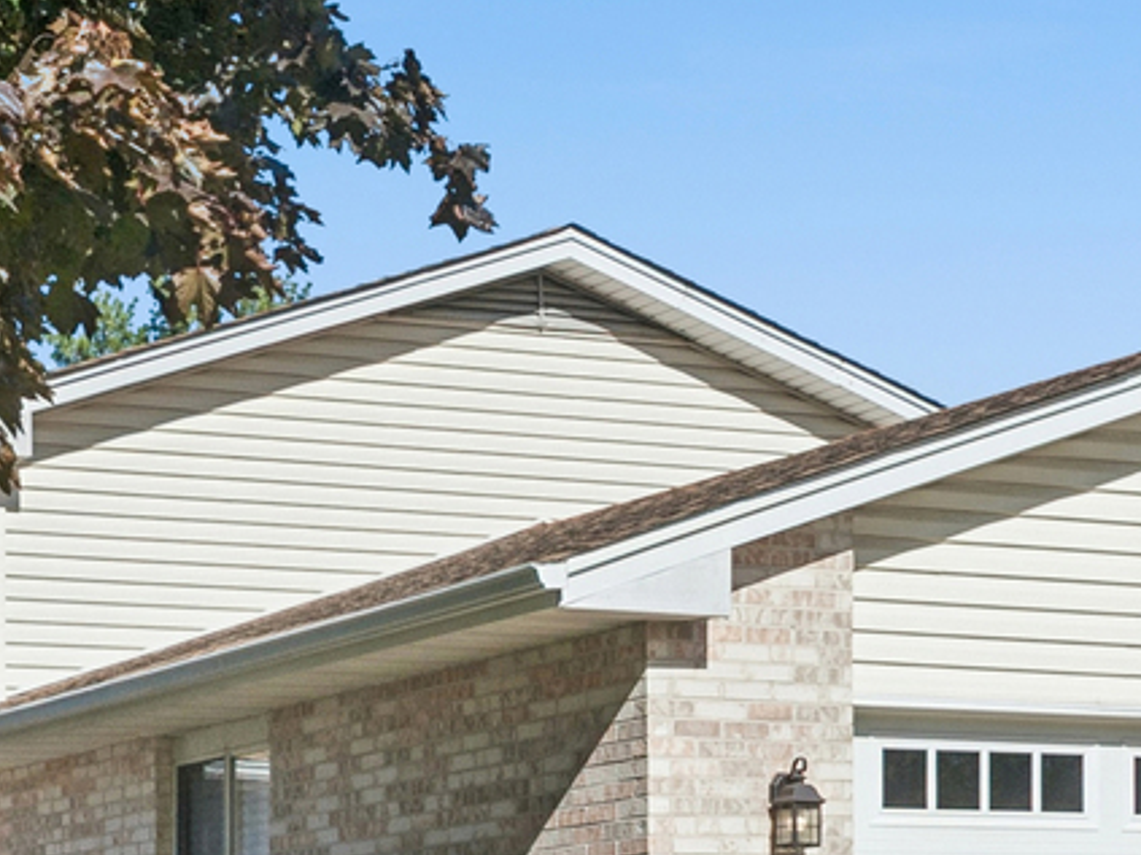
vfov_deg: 13.8
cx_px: 74
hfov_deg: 18.0
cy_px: 537
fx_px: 3526
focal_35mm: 107
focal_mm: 29
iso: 400
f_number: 8
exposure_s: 1/2000
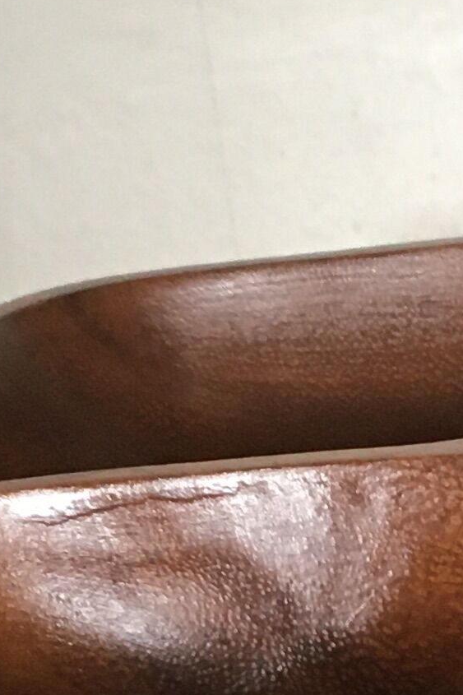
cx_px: 596
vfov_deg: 14.1
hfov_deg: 9.4
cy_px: 640
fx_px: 2779
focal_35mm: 144
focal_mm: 4.15
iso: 160
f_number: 2.2
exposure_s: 1/33
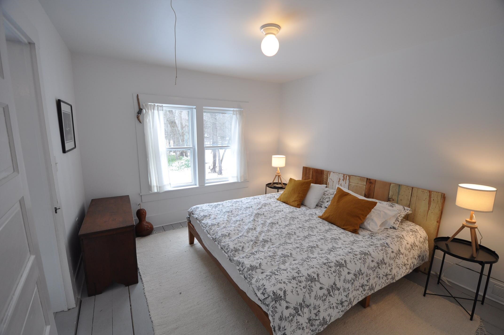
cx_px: 252
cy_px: 168
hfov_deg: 100.5
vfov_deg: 77.2
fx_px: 210
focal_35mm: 15
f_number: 4.5
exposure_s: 1/80
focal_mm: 10
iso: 400
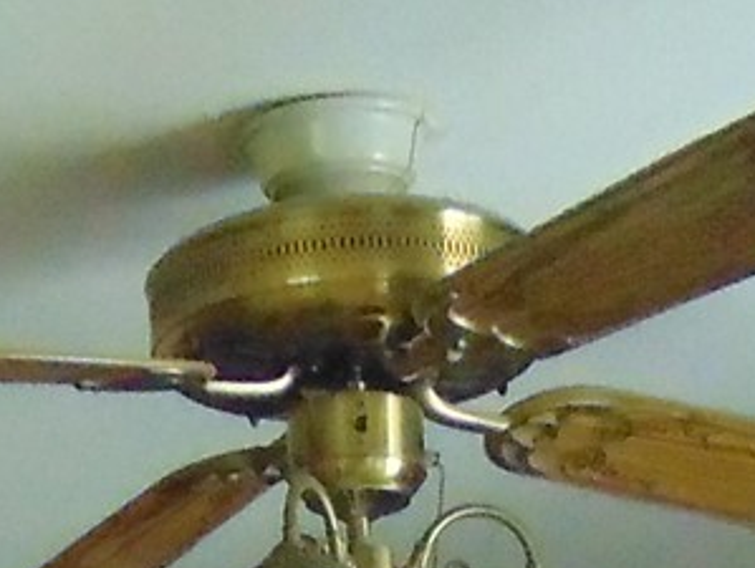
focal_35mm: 171
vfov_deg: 7.7
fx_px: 3734
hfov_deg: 11.5
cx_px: 343
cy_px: 1651
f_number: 3
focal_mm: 4.5
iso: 640
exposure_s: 1/20
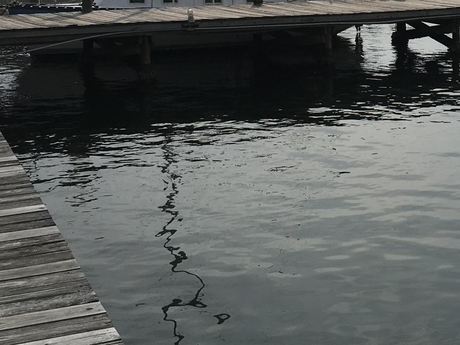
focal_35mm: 75
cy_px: -17
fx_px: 997
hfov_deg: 25.5
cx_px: 381
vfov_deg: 19.0
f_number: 2.2
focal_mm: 4.15
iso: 25
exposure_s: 1/6410
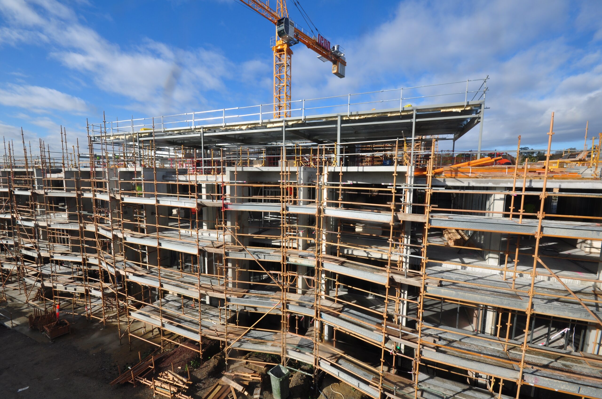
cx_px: 301
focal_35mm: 15
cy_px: 200
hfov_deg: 100.5
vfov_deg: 77.2
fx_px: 251
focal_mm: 10
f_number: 13
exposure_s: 1/60
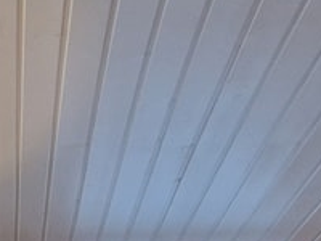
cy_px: 524
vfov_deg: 14.5
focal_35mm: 78
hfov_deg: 24.0
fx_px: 723
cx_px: 8
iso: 400
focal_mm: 2.2
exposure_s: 1/33
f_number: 2.2
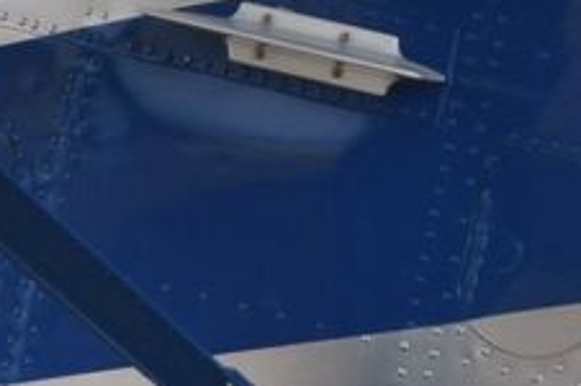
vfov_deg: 3.2
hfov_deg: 4.8
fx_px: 6849
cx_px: 707
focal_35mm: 425
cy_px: -705
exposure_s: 1/200
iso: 200
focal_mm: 50
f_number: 8
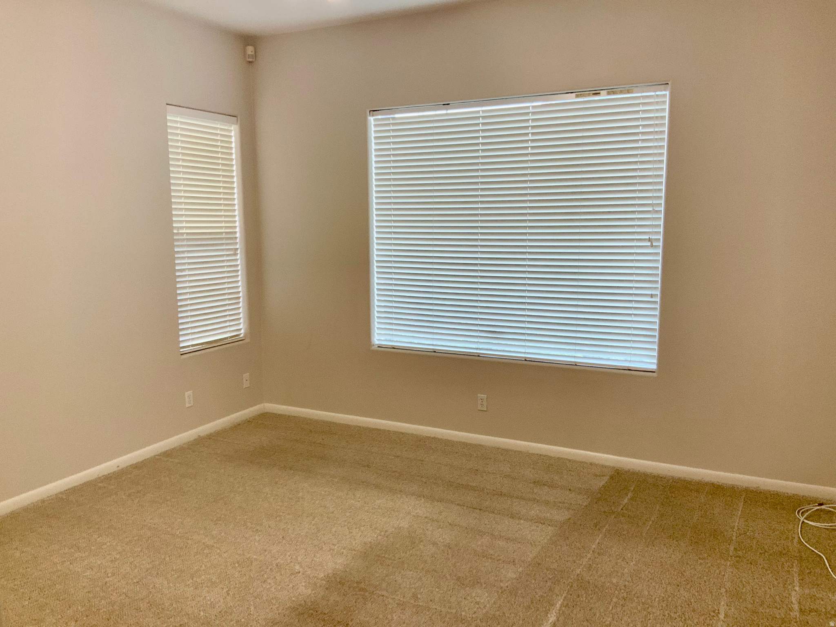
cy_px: 314
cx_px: 418
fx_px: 700
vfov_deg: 48.2
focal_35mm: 29
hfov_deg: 61.7
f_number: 1.8
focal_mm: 3
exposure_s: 1/60
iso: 80
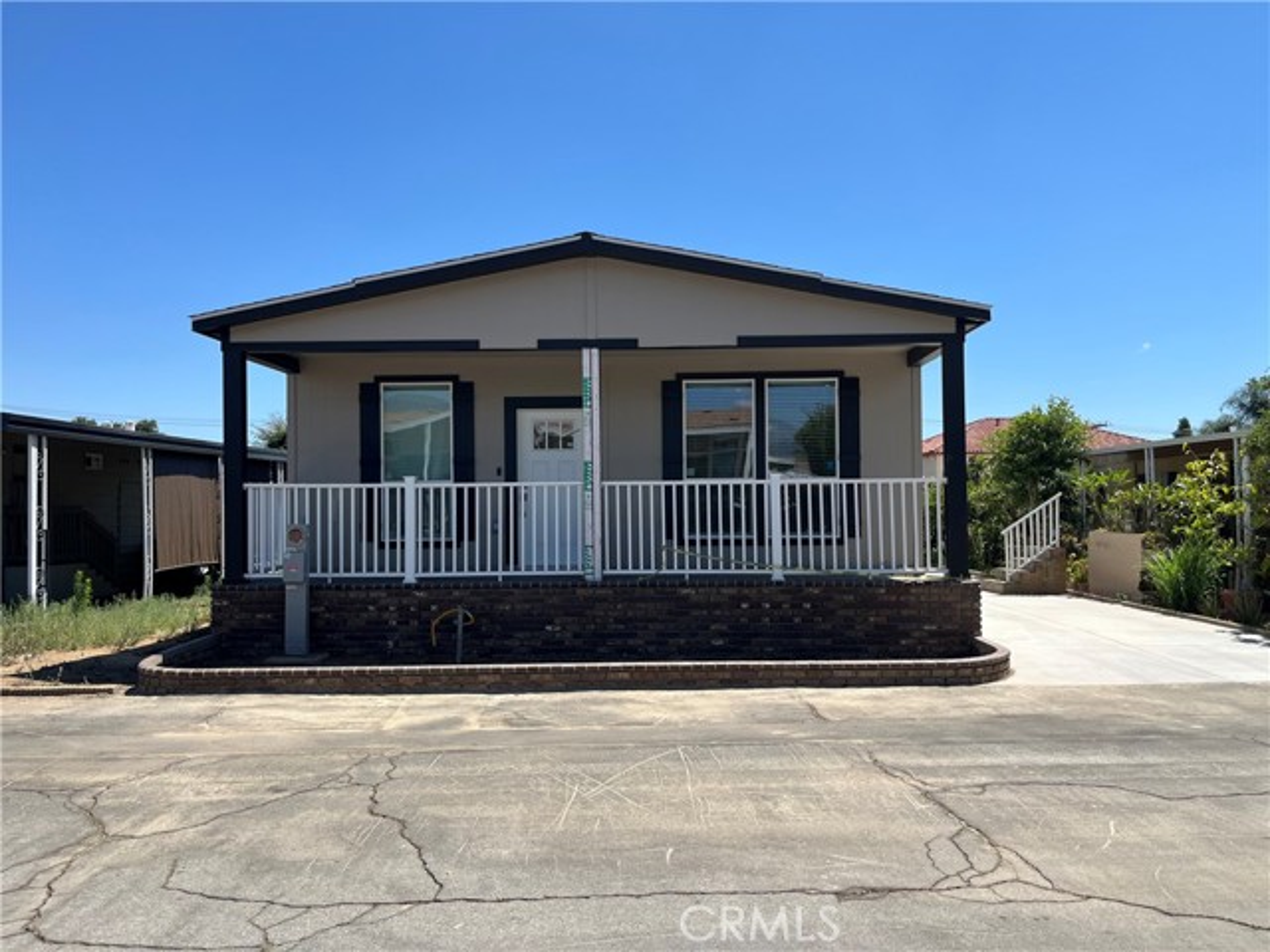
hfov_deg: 67.3
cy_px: 476
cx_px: 635
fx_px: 954
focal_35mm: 26
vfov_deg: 53.1
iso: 50
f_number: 1.6
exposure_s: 1/3135
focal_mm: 5.1
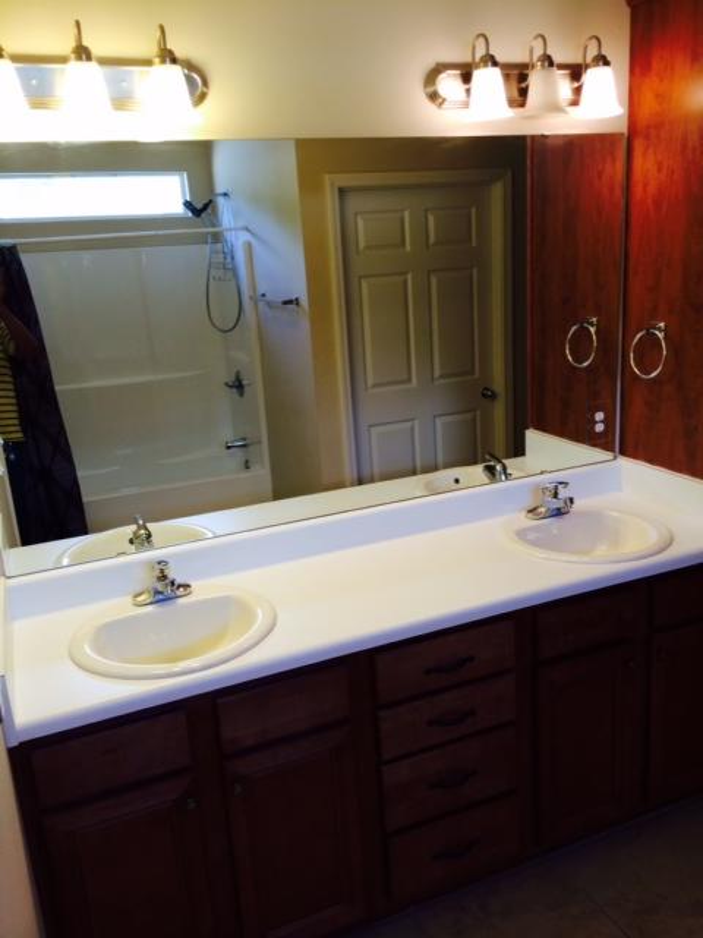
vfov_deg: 60.0
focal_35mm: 30
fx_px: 812
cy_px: 469
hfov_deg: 46.8
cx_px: 352
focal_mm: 4.12
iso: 40
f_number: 2.2
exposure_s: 1/33
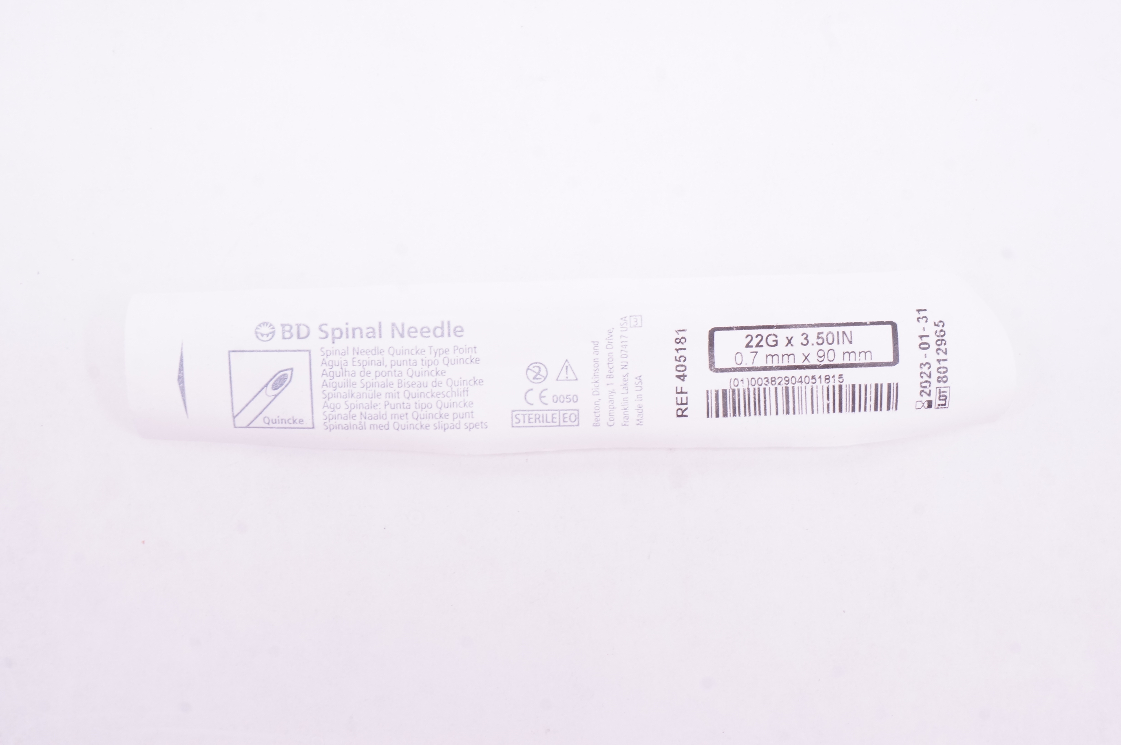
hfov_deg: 37.9
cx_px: 560
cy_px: 372
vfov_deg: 25.7
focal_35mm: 52
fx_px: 1633
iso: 800
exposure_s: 1/20
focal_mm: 35
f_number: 14
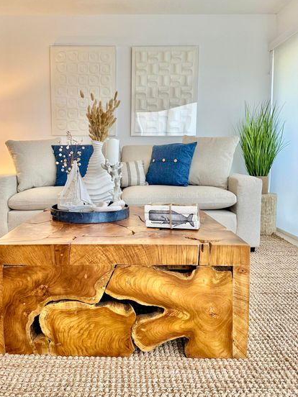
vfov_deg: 61.5
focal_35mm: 29
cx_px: 119
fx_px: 333
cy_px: 179
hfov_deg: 47.9
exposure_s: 1/120
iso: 160
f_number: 1.78
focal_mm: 6.86
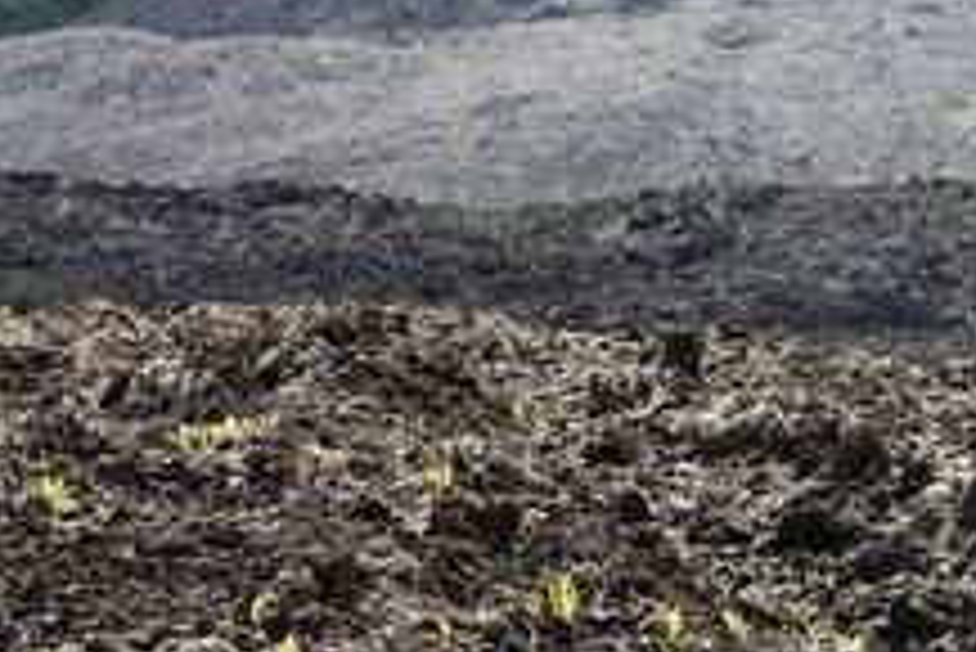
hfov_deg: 5.7
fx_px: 9712
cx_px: 720
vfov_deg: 3.8
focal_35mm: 358
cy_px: 144
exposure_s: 1/250
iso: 200
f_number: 7.1
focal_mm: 185
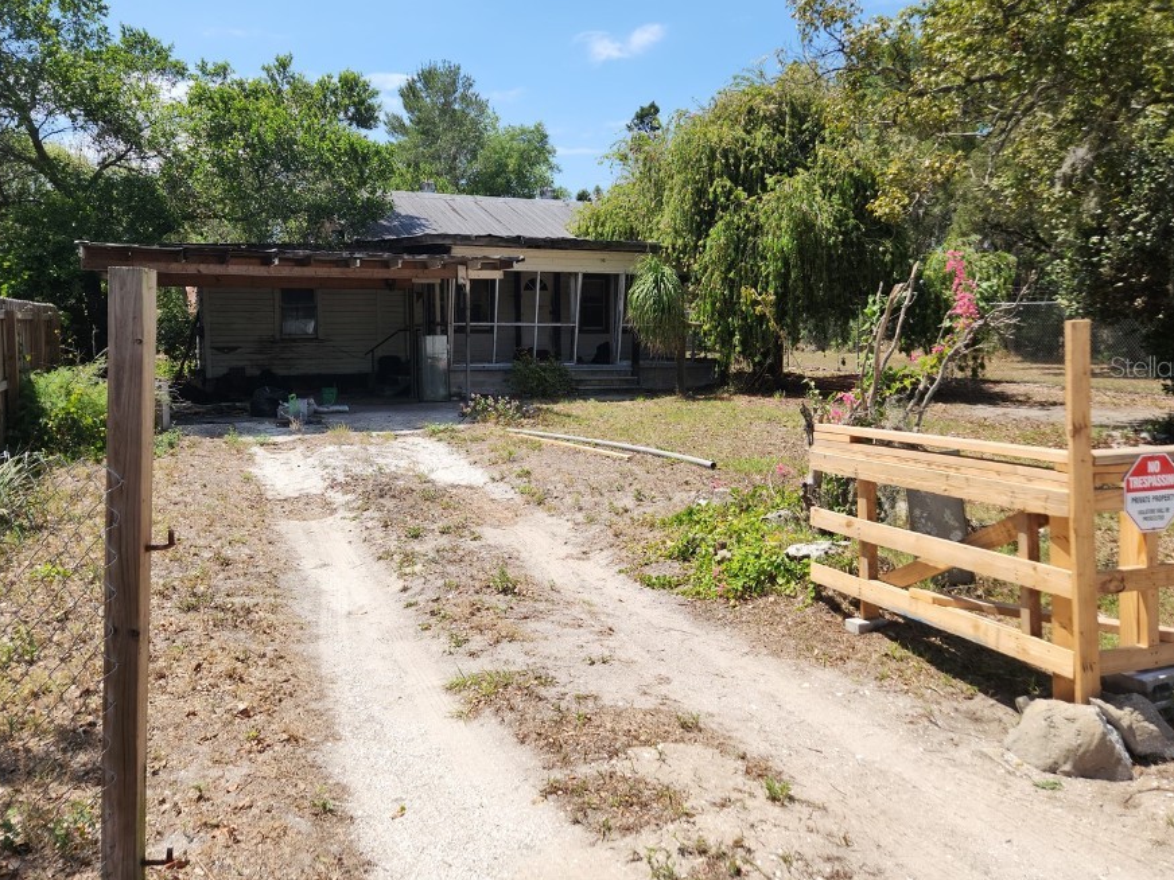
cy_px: 366
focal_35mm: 27
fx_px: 916
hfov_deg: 65.3
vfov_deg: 51.1
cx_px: 548
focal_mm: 5.4
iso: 20
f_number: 1.8
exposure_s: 1/1067
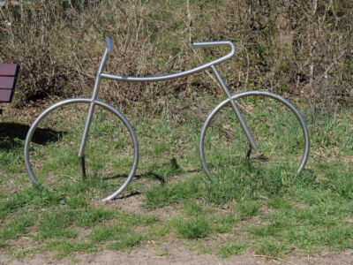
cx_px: 176
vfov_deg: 25.2
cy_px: 132
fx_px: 591
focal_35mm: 58
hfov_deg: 33.2
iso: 200
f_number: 9
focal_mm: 29
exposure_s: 1/320
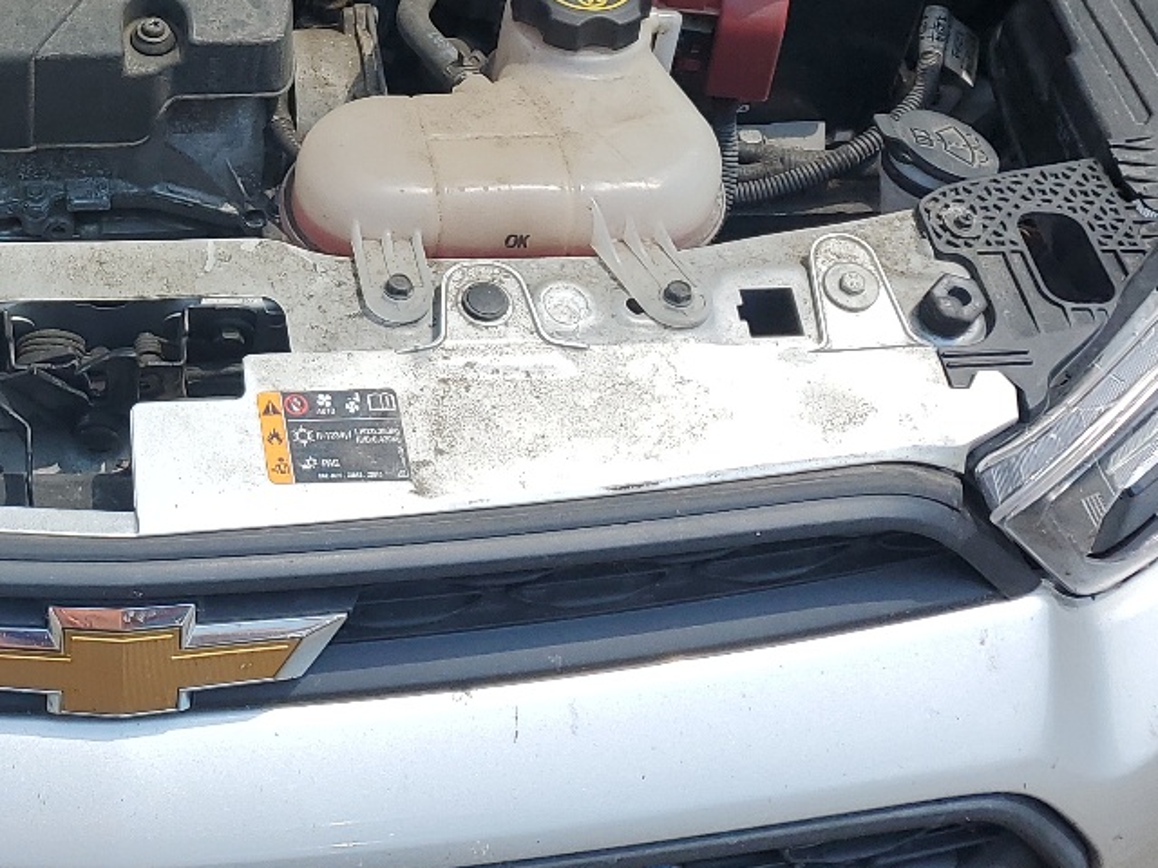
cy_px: 89
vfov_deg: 22.1
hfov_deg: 28.1
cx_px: 14
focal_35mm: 65
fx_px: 2174
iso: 50
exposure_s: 1/3333
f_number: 1.5
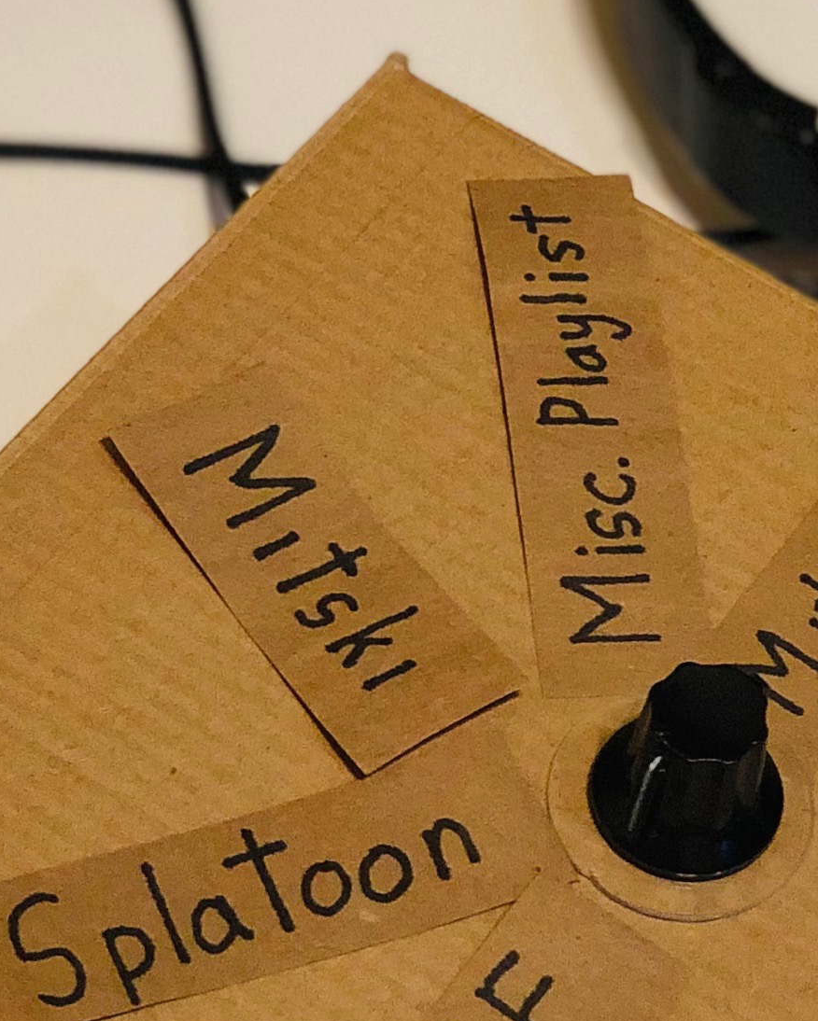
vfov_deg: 10.3
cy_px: 862
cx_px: 542
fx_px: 5656
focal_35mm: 187
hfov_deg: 8.3
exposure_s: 1/30
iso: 100
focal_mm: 6
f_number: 2.4
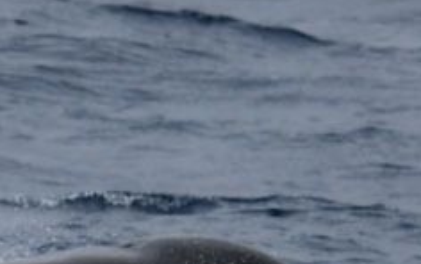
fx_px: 13460
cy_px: 252
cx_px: -143
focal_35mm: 1172
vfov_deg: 1.1
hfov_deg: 1.8
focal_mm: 340
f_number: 6
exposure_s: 1/8000
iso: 1400
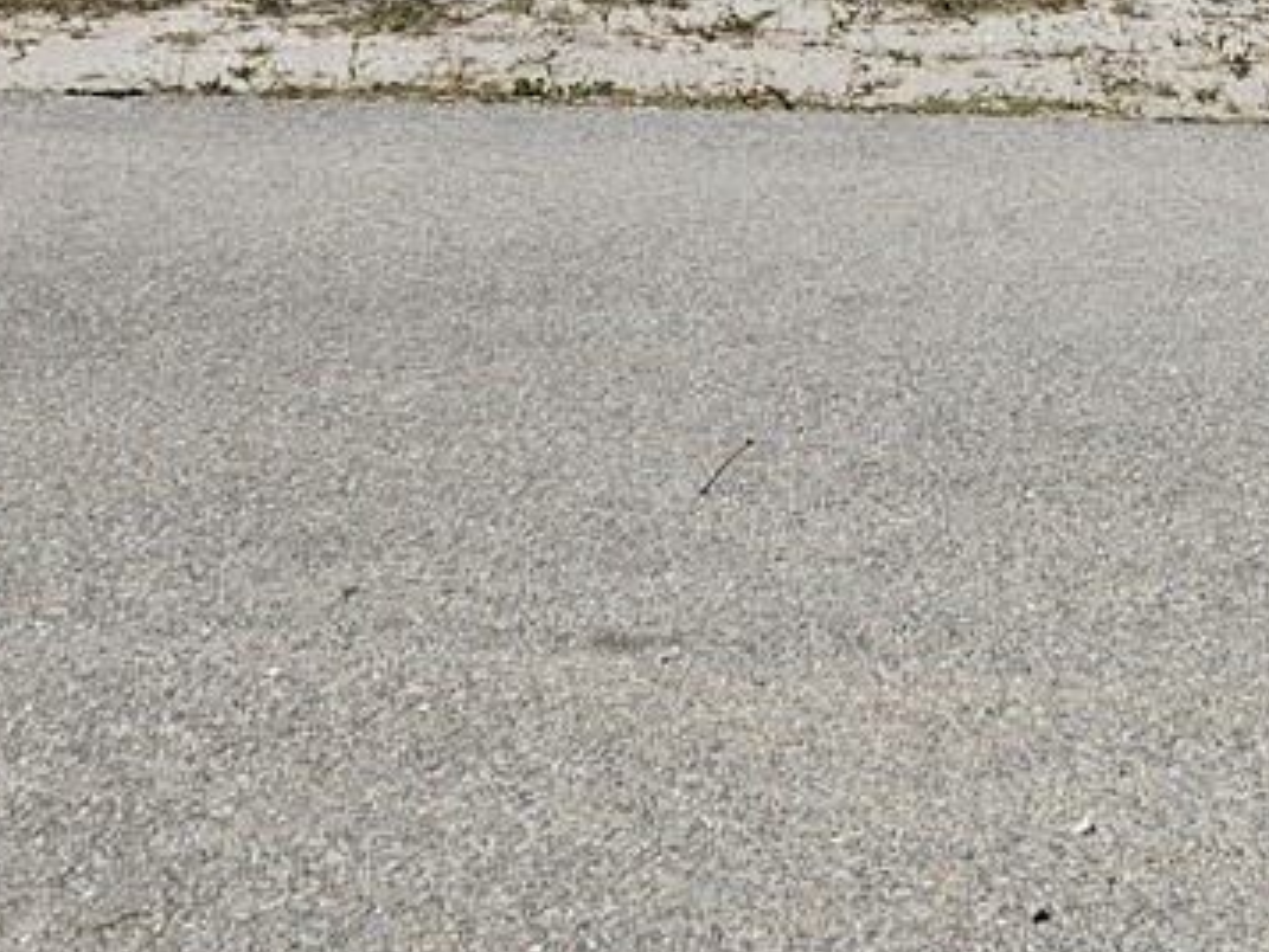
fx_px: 2420
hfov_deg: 28.0
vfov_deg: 20.2
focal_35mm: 66
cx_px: 1201
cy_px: -313
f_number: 1.8
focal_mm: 5.4
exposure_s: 1/3935
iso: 25
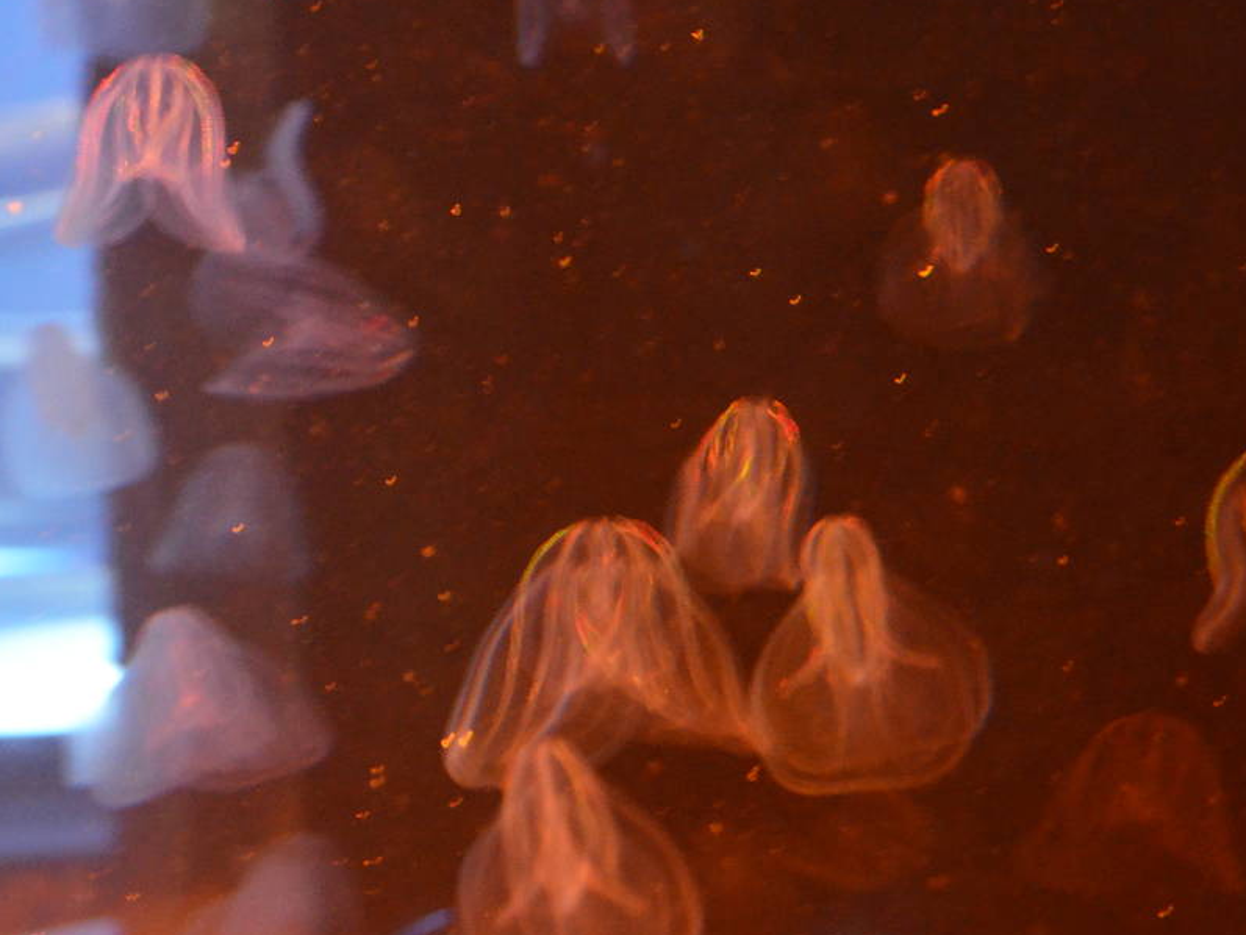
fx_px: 3744
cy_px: 547
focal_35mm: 104
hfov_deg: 18.9
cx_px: 638
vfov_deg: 14.2
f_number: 5
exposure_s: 1/4
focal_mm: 36
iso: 3200
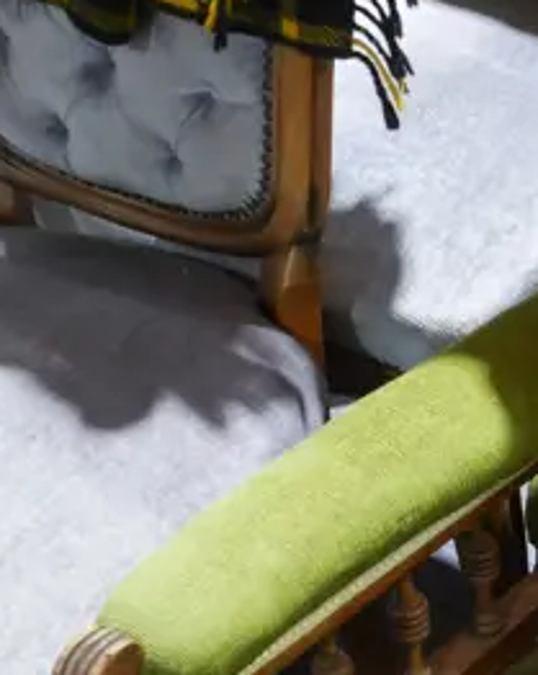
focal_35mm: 107
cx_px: 861
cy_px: 500
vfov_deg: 17.9
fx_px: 2133
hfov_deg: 13.4
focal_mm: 14
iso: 1250
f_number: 3.5
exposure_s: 1/60
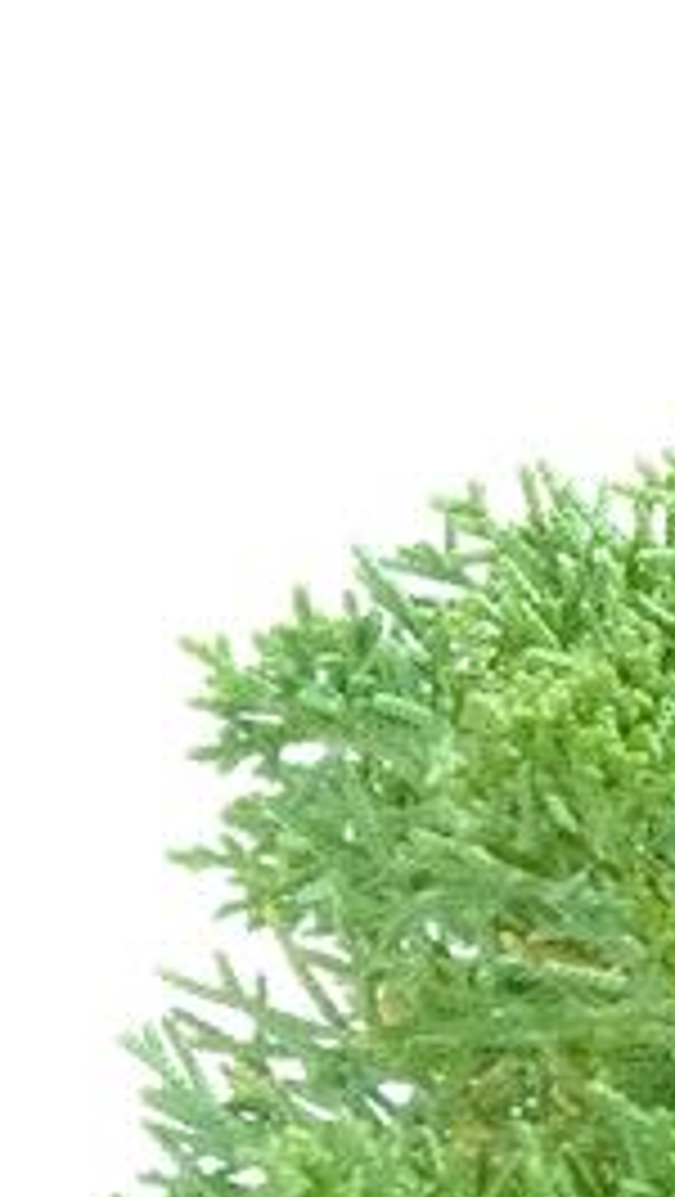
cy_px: 472
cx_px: 1868
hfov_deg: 2.0
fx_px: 19182
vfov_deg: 3.6
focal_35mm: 604
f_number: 9
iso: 2500
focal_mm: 80
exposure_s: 1/30
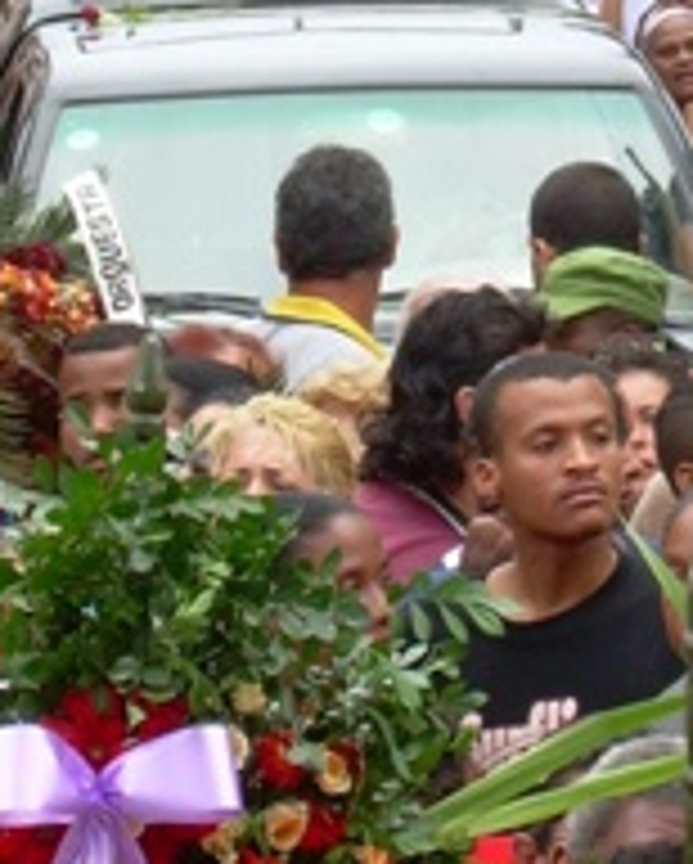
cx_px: 500
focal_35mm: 357
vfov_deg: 5.4
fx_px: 9138
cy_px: 9
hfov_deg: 4.3
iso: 50
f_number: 4.9
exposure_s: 1/60
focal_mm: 18.9
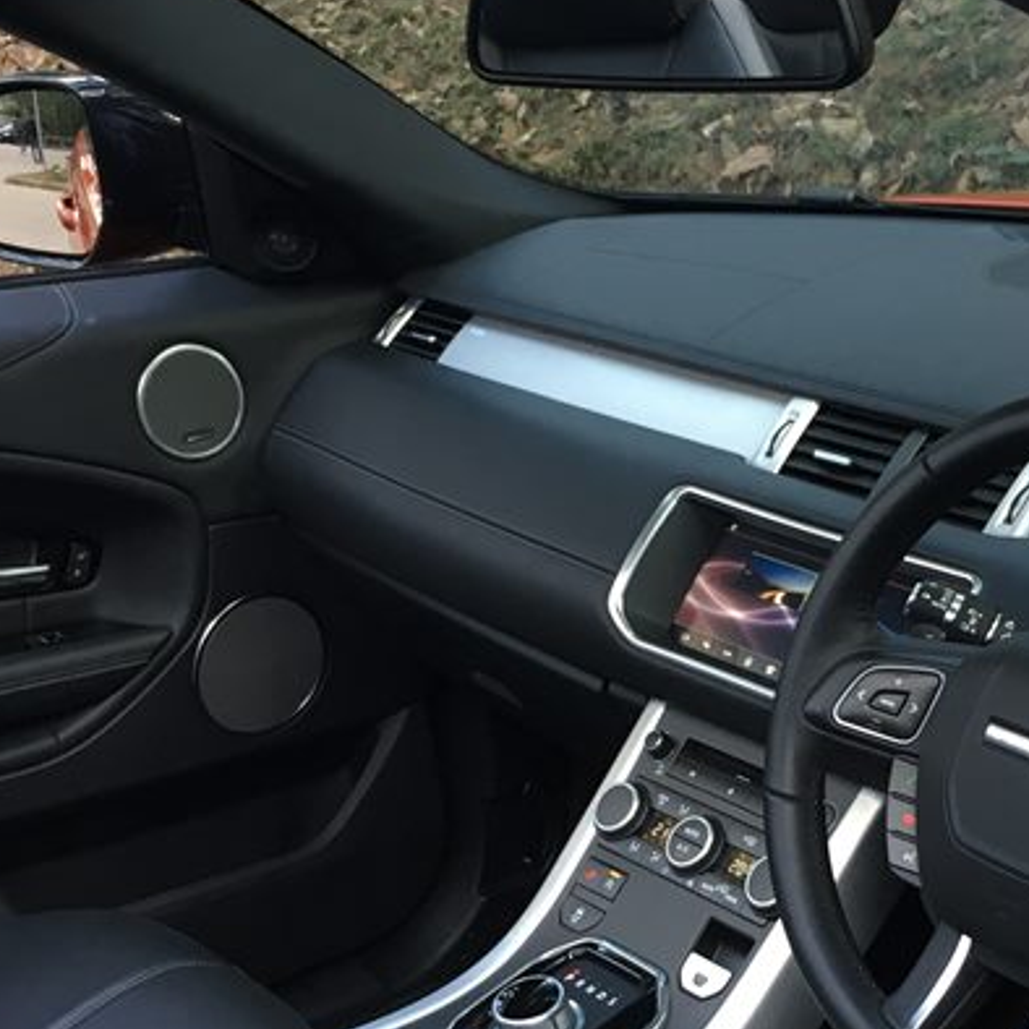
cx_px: 763
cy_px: 859
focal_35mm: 65
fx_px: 2186
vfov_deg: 25.9
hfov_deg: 26.2
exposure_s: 1/33
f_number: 2.2
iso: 64
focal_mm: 4.15
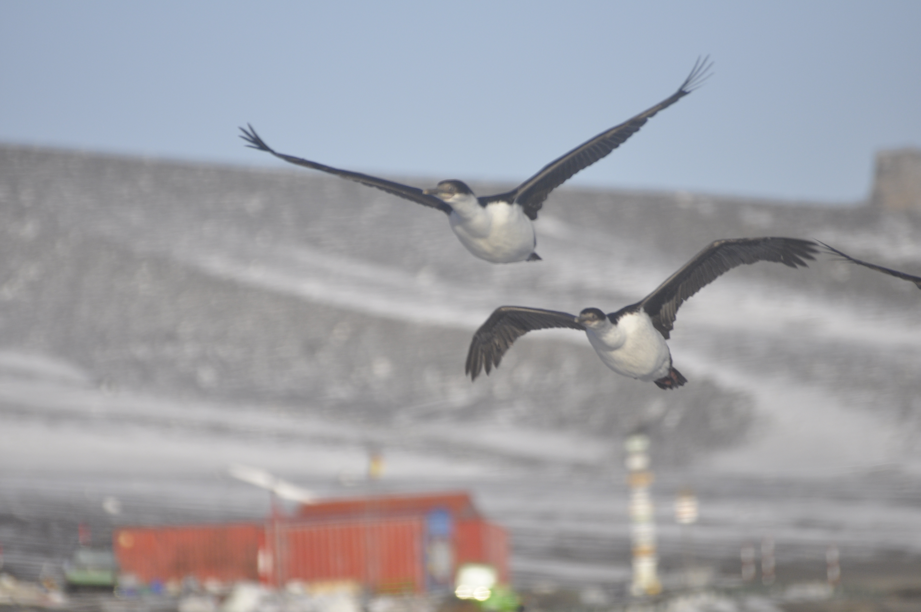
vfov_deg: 3.0
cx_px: 460
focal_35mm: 450
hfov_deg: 4.6
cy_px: 306
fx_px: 11498
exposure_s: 1/1600
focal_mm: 300
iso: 400
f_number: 6.3
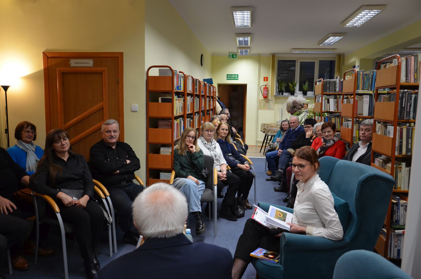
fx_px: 315
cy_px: 140
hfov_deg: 67.5
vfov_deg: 47.7
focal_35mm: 27
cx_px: 210
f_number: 3.5
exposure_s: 1/50
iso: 800
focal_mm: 18
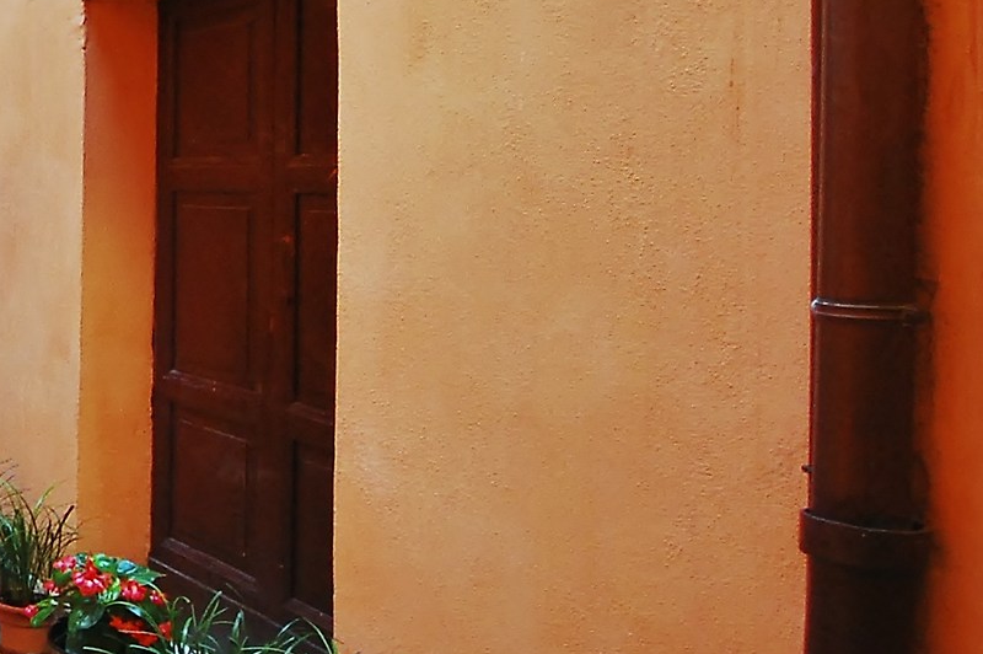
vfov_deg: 29.5
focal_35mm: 45
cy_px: 190
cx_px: -462
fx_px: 1228
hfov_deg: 29.0
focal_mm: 10
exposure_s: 1/30
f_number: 4
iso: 900
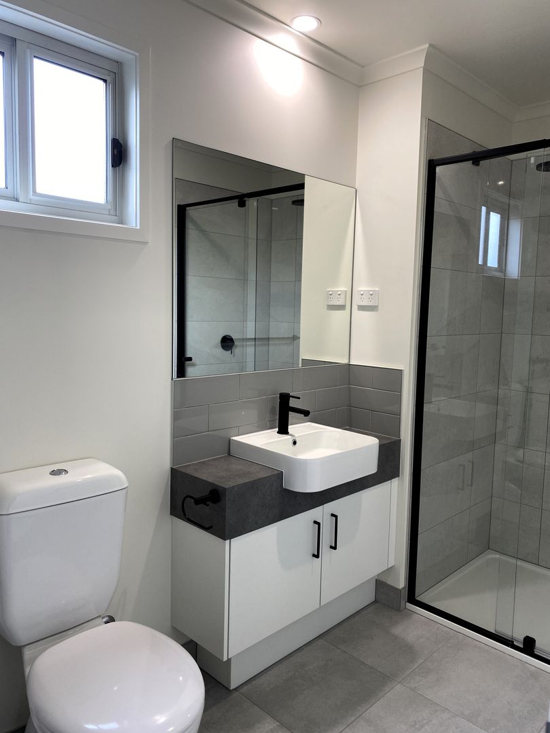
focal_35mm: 26
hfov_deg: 53.1
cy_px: 366
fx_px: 551
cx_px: 275
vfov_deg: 67.3
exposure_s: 1/100
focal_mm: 4.25
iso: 50
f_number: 1.8
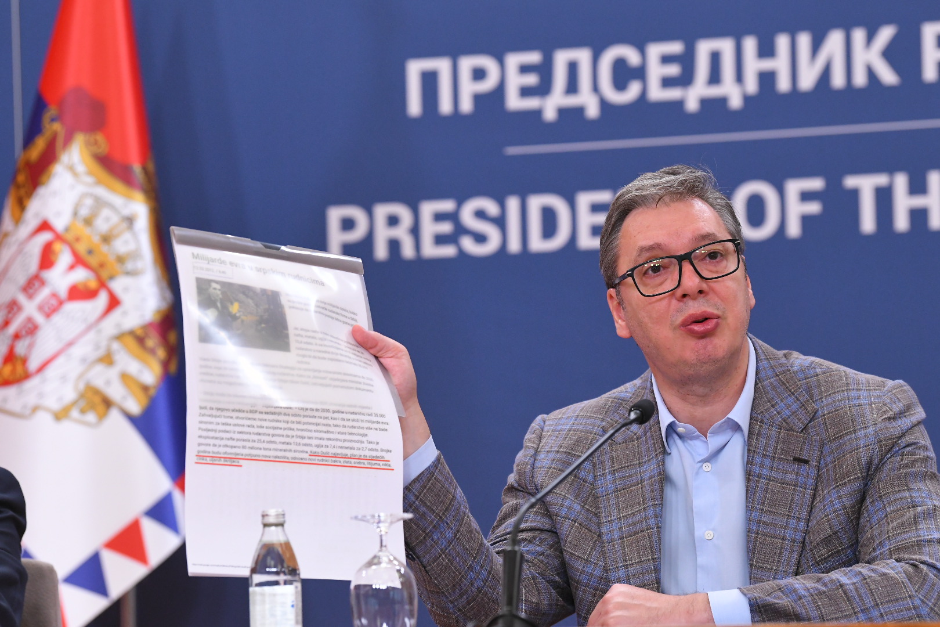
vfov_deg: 7.9
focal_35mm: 174
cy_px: 314
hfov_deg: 11.8
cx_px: 470
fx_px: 4543
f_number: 4
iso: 3200
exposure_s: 1/400
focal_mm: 145
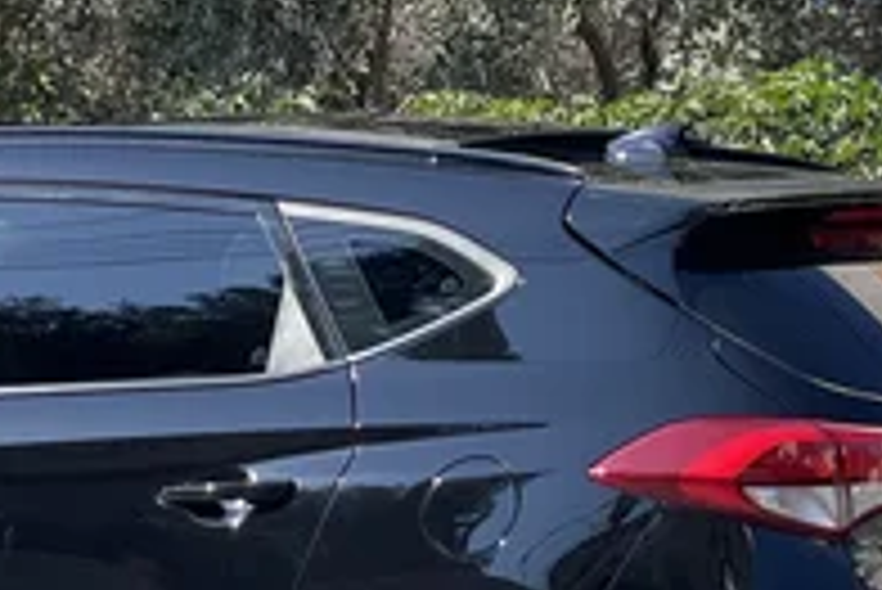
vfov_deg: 6.3
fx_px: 5320
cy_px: 162
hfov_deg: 9.5
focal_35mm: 217
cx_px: 166
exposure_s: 1/453
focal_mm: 7.5
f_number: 2.2
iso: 32
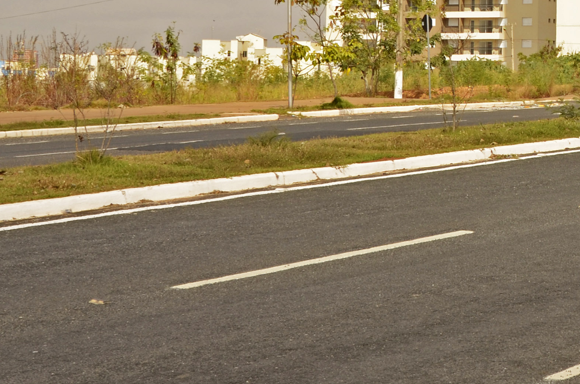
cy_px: -25
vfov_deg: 11.9
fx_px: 1817
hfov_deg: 17.1
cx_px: 756
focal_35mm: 113
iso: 100
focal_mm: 24
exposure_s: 1/160
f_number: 10
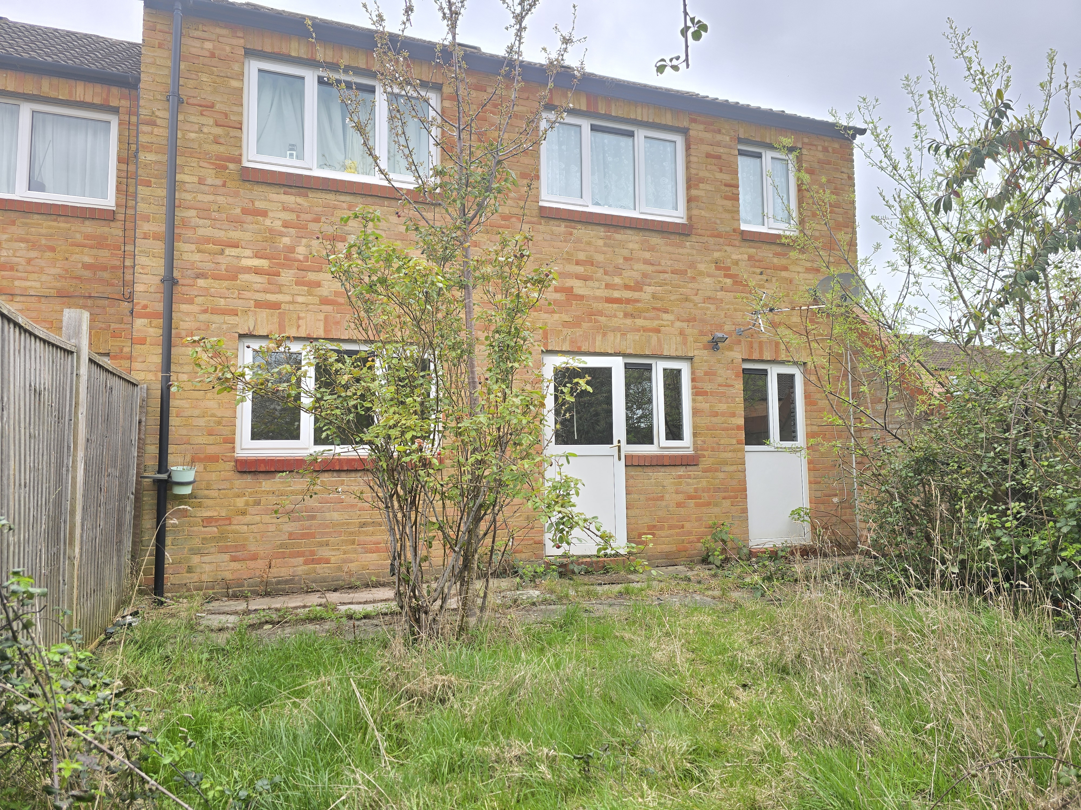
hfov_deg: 73.9
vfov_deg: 58.9
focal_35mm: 23
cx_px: 540
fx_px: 718
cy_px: 405
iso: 20
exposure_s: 1/180
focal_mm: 6.3
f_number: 1.7
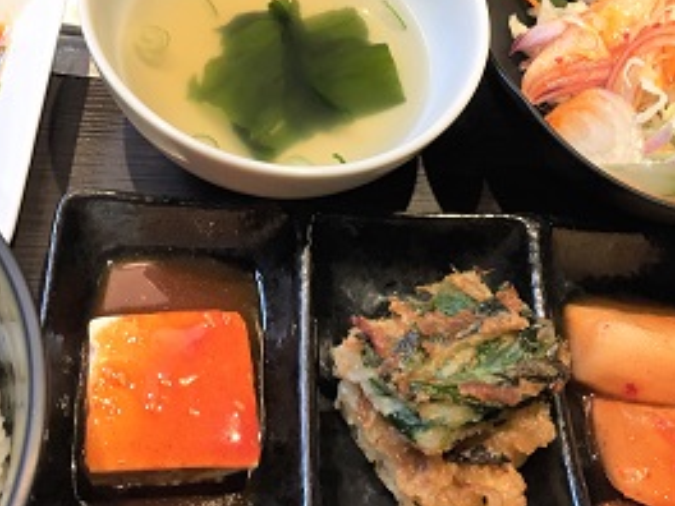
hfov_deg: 42.9
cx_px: 302
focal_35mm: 44
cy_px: 184
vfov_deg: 32.7
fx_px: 858
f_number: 2.2
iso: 80
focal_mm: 4.15
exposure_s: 1/30
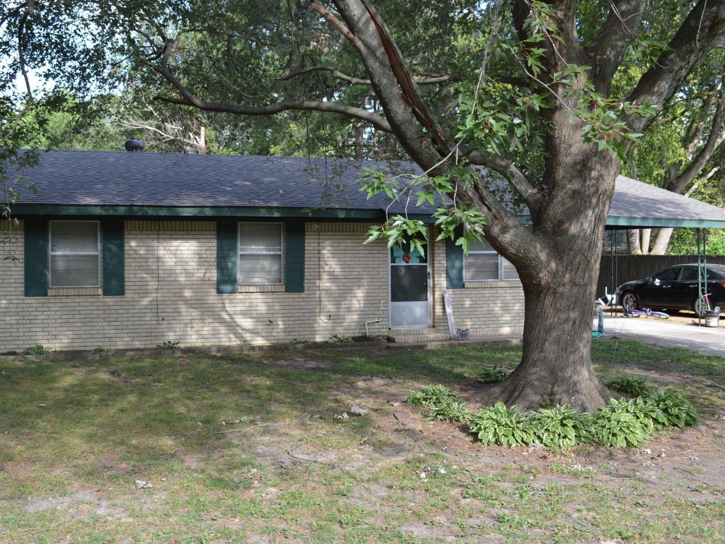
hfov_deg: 53.7
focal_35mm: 34
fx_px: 712
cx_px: 300
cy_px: 262
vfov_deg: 41.8
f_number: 5.6
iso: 180
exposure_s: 1/125
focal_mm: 20
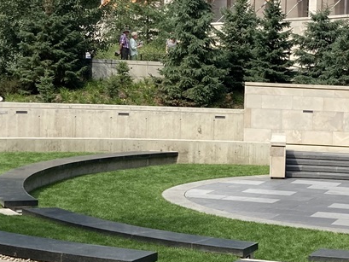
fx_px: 898
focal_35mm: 89
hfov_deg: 21.3
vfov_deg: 16.6
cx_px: 337
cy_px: 183
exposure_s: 1/1548
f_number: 1.8
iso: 20
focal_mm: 3.99
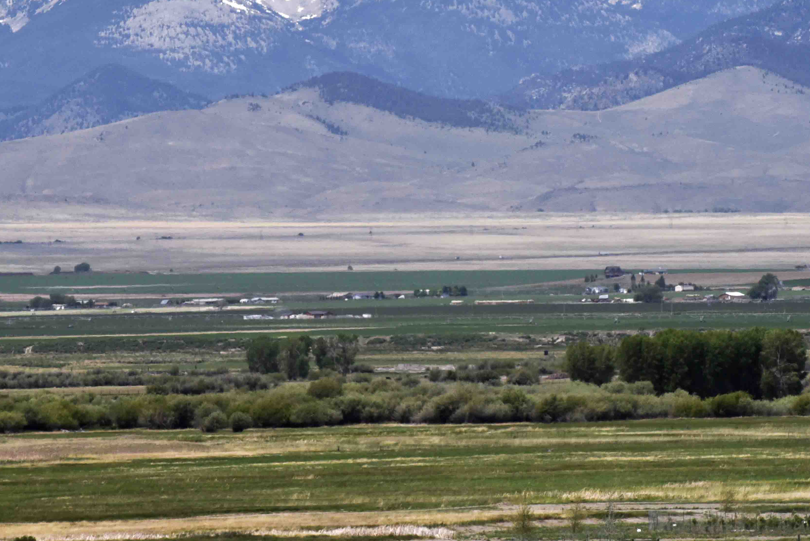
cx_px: 519
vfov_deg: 3.2
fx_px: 9813
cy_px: 207
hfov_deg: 4.7
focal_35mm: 436
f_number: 18
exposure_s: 1/640
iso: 1000
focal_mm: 240
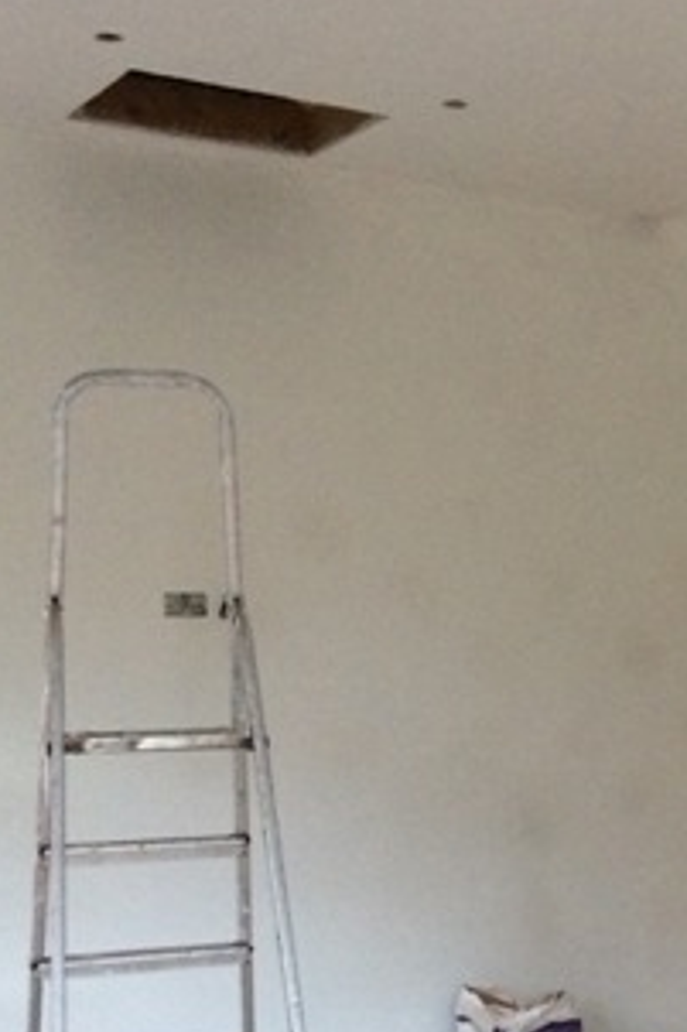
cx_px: 776
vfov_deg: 31.0
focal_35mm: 64
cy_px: 748
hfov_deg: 20.2
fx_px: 1834
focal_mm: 4.15
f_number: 2.2
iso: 320
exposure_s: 1/20
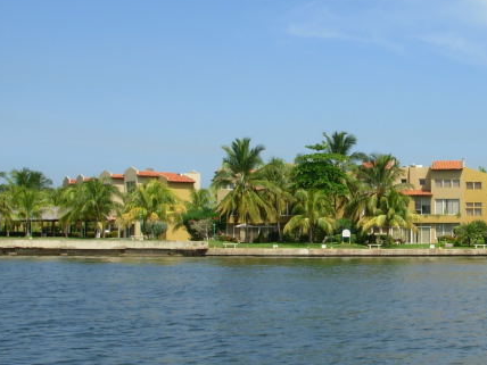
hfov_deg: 26.5
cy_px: 151
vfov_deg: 20.7
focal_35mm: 71
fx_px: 999
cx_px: 431
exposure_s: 1/512
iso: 50
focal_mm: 6.3
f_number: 4.9
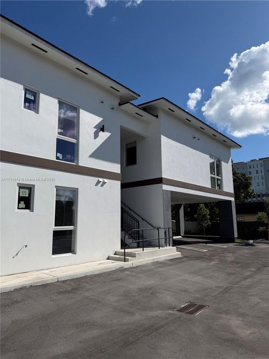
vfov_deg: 71.6
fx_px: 249
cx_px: 134
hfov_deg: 56.8
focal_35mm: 24
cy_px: 180
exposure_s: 1/11905
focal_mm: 6.76
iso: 80
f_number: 1.78
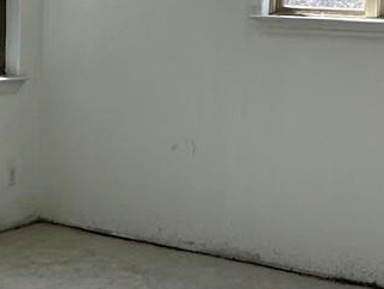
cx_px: 147
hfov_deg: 22.0
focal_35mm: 89
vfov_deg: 16.6
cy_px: 94
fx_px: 988
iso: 40
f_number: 2.2
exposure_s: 1/188
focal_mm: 2.22
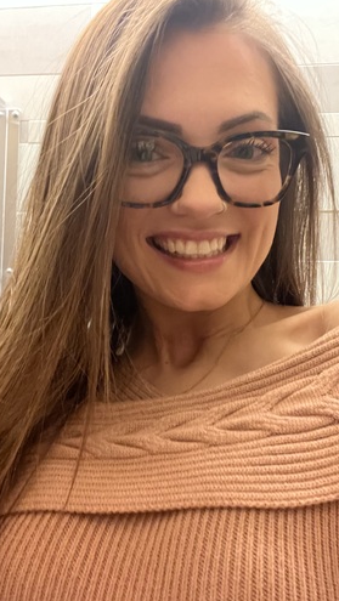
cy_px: 299
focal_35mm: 33
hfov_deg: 35.6
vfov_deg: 59.5
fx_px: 527
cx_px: 197
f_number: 2.2
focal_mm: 2.71
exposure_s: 1/15
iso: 1000
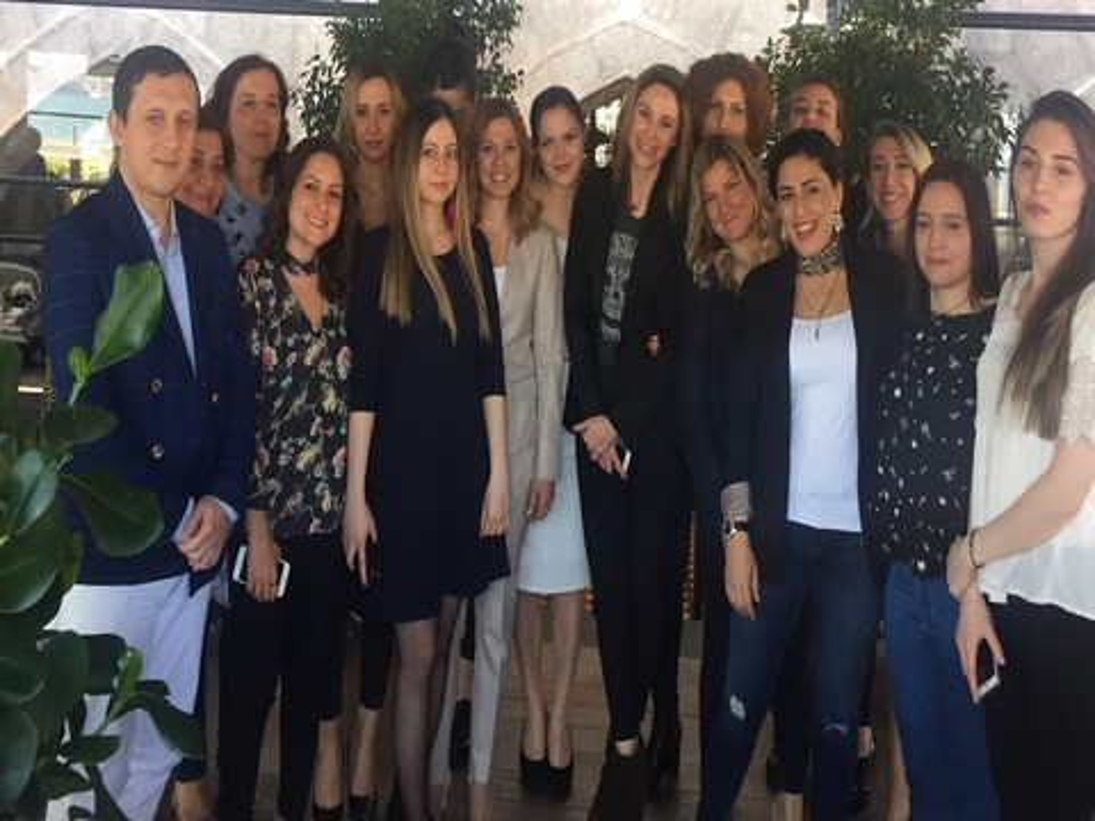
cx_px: 548
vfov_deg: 48.2
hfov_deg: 61.7
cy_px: 410
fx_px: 917
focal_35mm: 29
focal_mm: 4.15
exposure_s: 1/33
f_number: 2.2
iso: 40
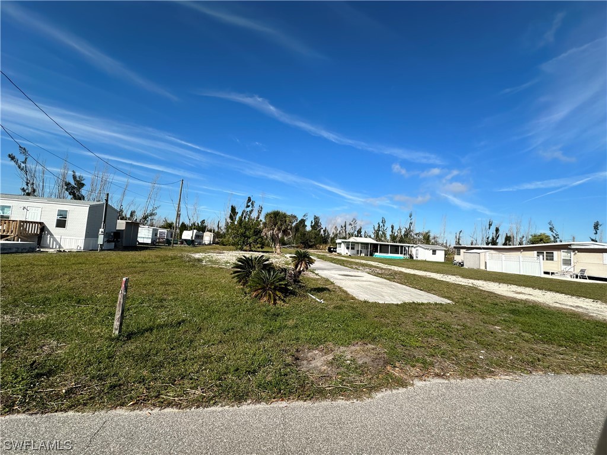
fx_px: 245
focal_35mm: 14
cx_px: 304
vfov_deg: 85.7
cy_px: 228
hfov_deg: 102.1
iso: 50
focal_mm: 2.22
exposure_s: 1/2681
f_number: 2.2
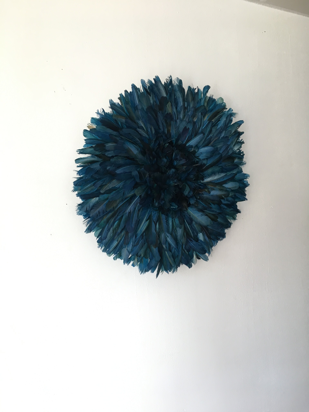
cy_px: 206
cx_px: 154
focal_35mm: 29
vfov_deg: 61.7
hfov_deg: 48.2
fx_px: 345
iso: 40
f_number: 2.2
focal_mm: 4.15
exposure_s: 1/33
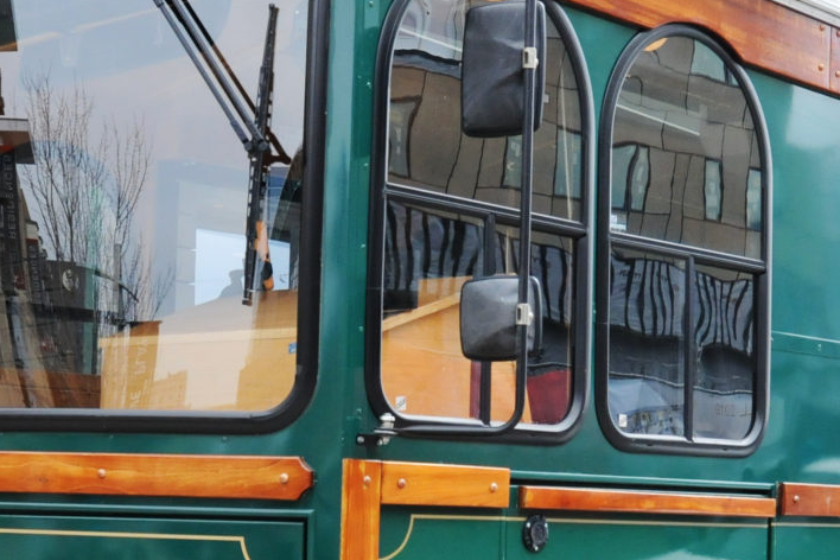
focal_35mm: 78
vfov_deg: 17.3
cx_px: 489
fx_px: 1820
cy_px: 485
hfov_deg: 26.0
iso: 800
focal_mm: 18
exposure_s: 1/800
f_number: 5.6
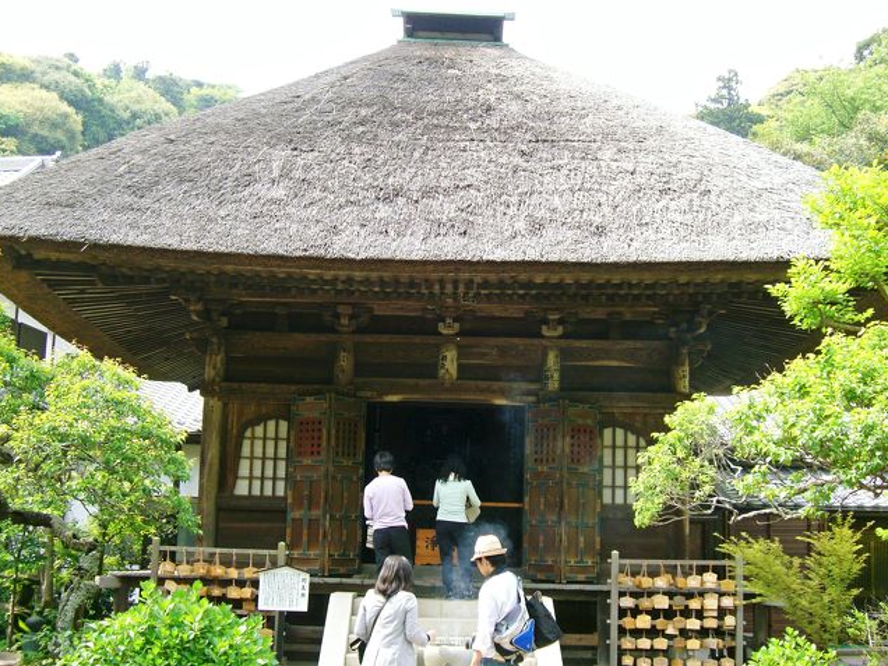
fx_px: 1206
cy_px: 337
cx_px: 444
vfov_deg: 30.9
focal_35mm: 47
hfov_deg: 40.4
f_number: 3.1
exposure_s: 1/250
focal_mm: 9.6
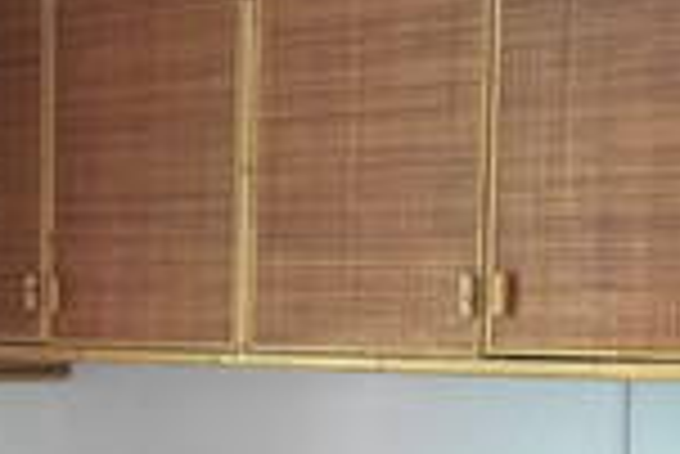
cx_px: 347
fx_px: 1361
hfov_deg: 28.0
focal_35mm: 72
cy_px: 405
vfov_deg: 18.7
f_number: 2.2
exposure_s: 1/17
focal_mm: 4.15
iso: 320
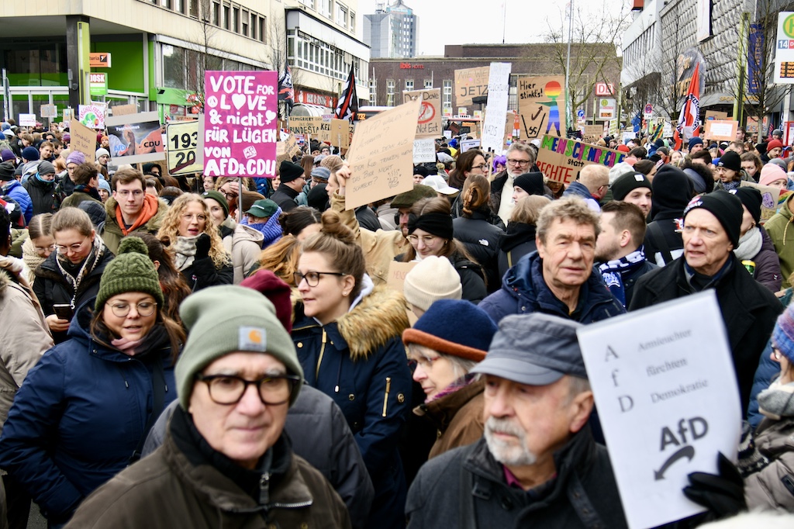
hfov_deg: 53.1
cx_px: 397
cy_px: 264
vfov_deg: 36.8
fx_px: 794
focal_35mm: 36
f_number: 4
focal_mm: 24
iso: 64
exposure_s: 1/125
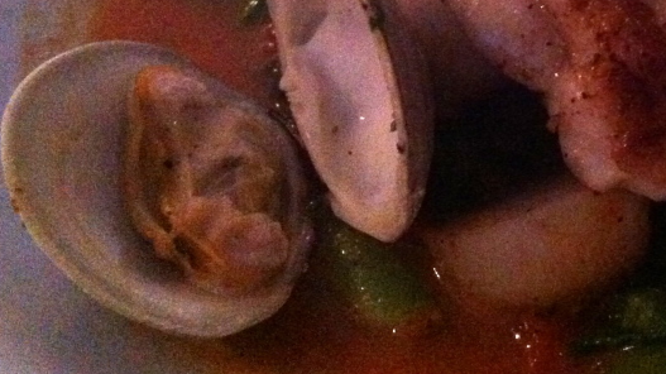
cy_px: 21
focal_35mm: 74
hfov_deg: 27.5
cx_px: 603
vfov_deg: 16.0
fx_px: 1306
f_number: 2.8
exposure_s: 1/15
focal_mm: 3.85
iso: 1000
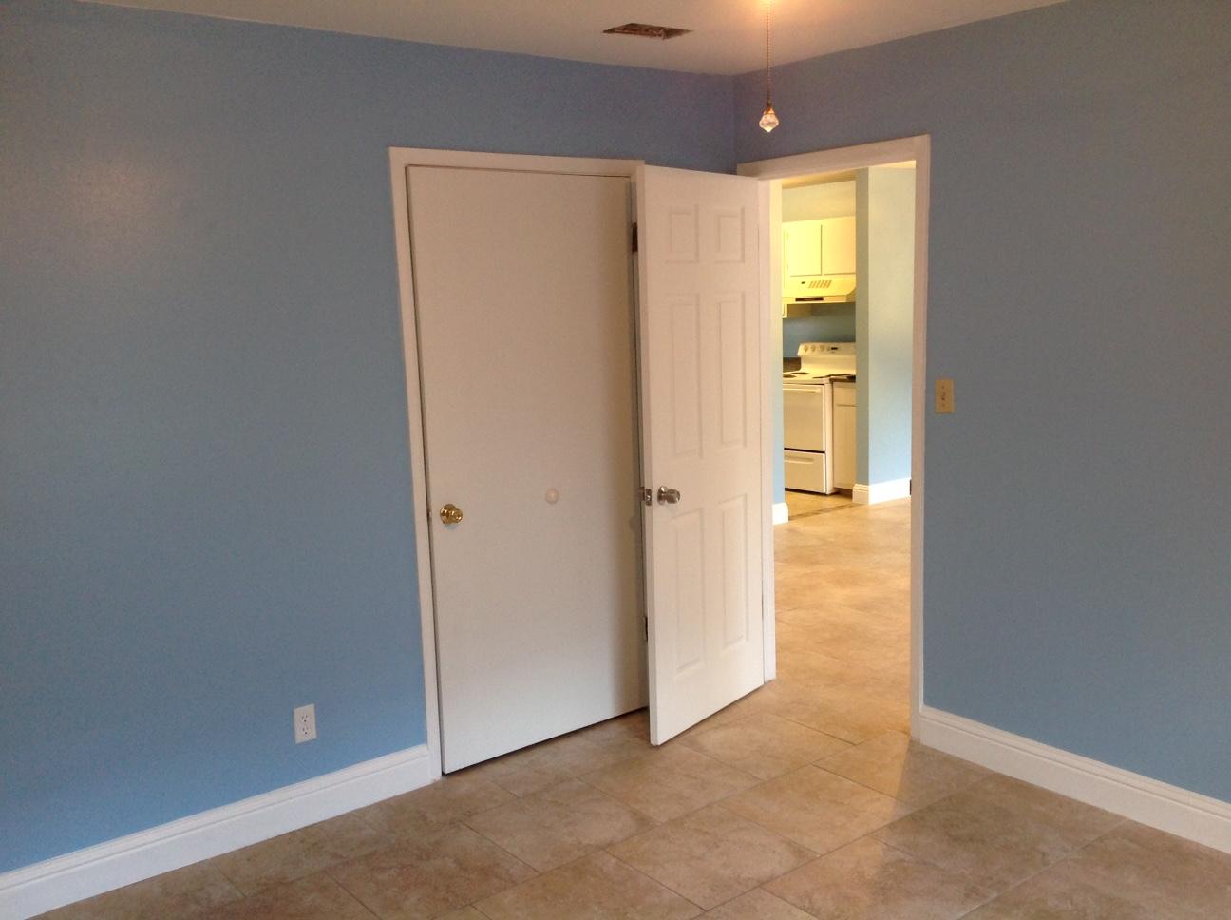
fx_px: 1243
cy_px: 460
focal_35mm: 35
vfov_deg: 40.6
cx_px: 616
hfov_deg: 52.7
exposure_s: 1/15
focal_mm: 4.28
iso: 100
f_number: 2.4
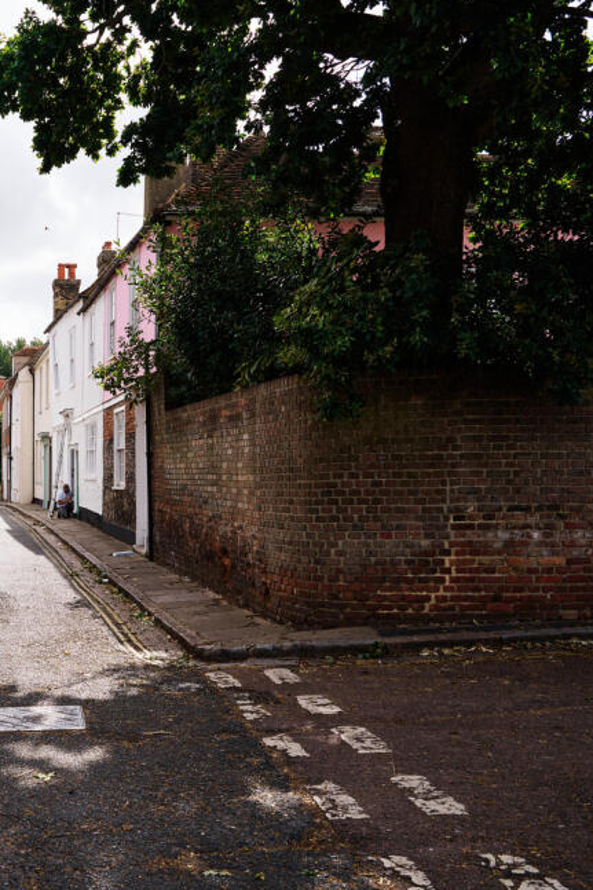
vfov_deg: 50.7
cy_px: 439
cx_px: -55
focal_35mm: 38
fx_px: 939
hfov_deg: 31.2
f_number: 8
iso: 100
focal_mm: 24
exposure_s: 1/200
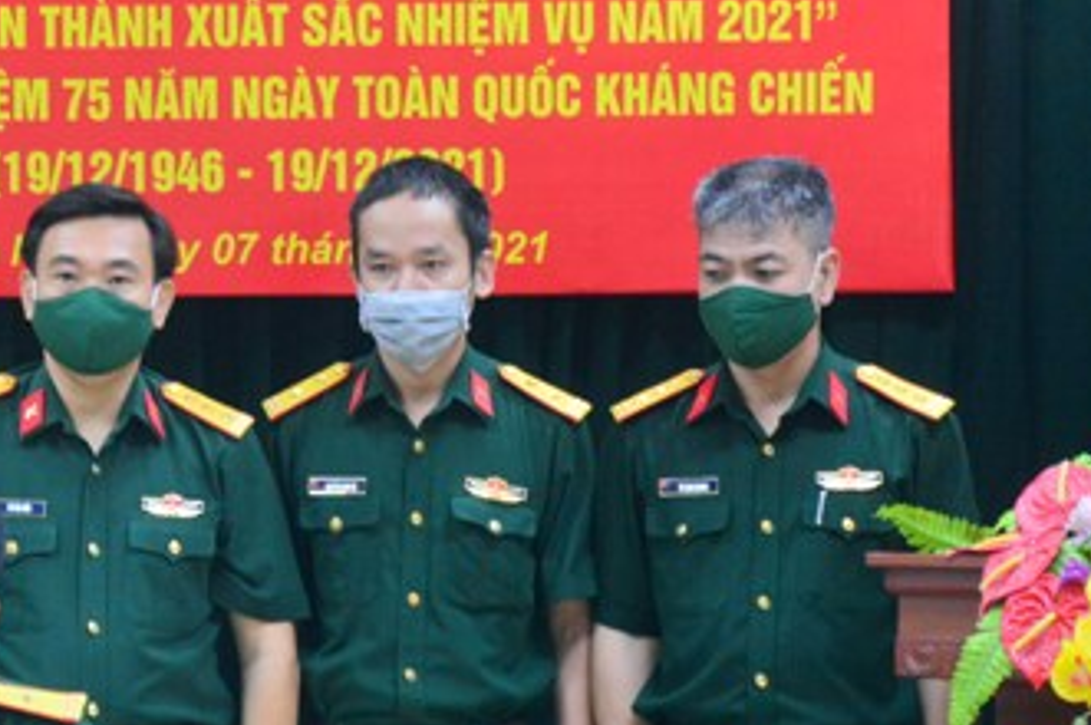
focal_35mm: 239
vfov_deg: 5.7
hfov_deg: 8.5
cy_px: 290
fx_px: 7236
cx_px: -125
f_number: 6.3
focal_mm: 66
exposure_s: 1/20
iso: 800
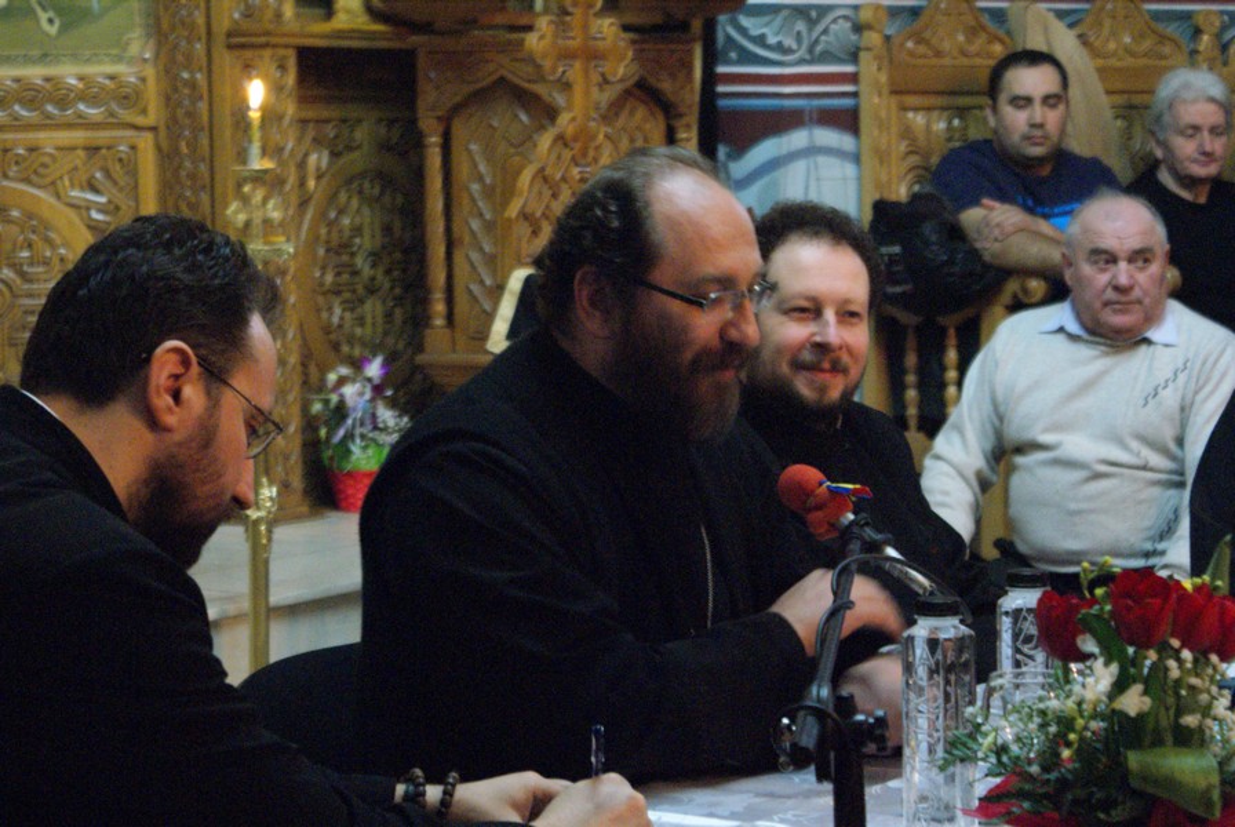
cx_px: 618
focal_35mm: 105
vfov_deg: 13.1
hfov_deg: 19.4
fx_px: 3607
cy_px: 414
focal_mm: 70
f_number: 5.6
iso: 3200
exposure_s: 1/20
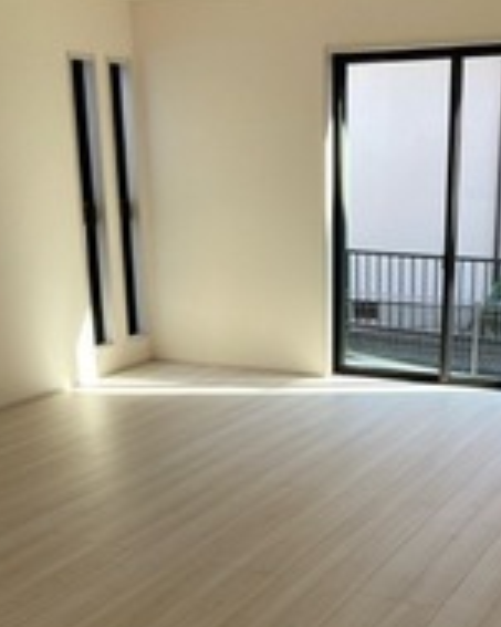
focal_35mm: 52
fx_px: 965
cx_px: 289
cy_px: 478
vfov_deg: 35.1
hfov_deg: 29.1
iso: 40
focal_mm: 3.99
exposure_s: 1/121
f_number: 1.8
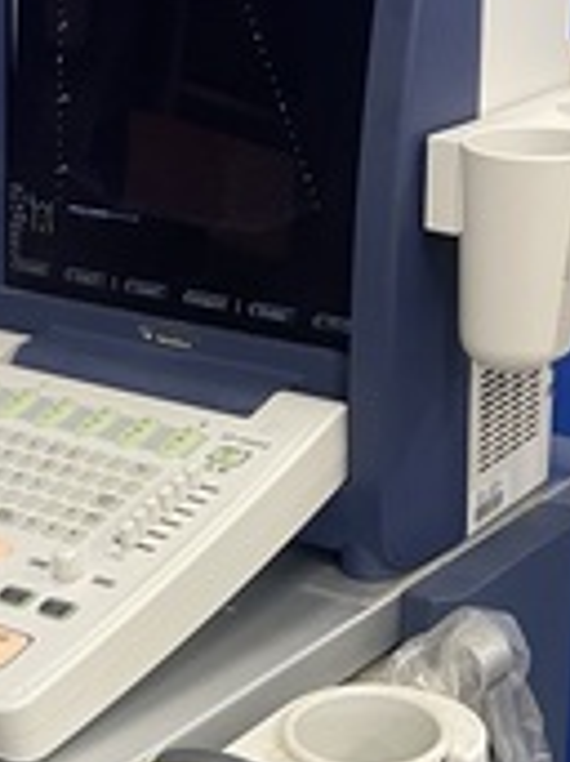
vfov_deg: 22.8
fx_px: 1781
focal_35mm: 81
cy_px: 824
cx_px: 272
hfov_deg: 18.2
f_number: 1.6
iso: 100
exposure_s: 1/60
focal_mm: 4.2
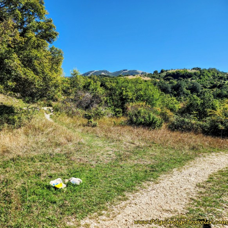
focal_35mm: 28
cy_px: 116
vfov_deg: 57.3
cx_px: 75
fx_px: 209
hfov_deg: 56.0
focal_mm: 6.4
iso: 12
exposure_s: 1/697
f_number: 1.8
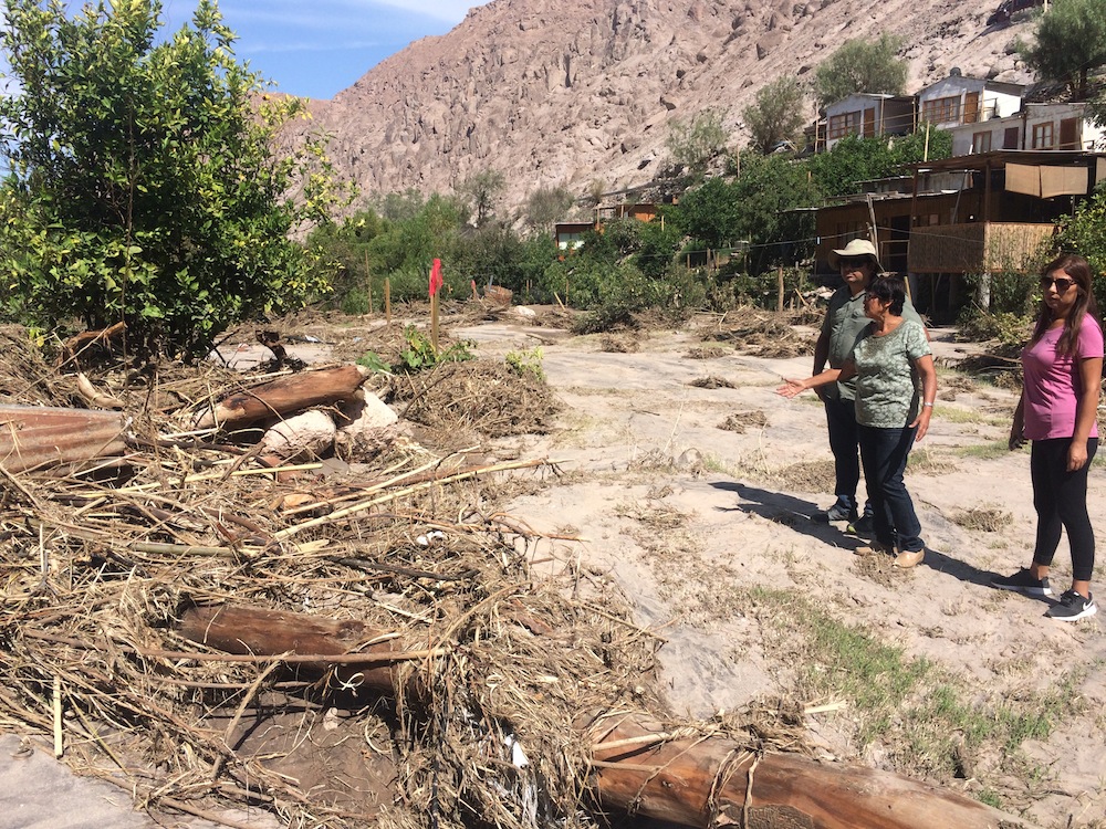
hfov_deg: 61.7
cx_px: 553
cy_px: 414
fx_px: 927
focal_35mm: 29
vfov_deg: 48.2
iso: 32
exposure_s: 1/2740
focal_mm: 4.15
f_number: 2.2
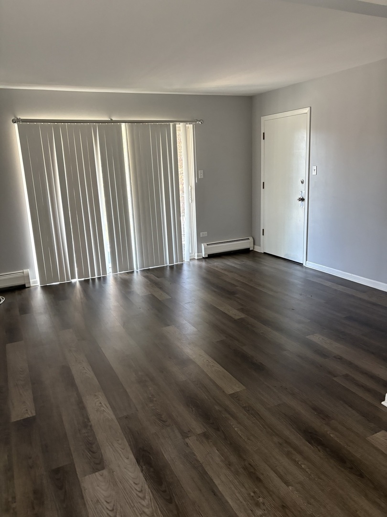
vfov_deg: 67.3
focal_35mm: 26
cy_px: 258
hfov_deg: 53.1
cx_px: 194
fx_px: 388
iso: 250
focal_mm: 5.96
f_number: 1.6
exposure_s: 1/60
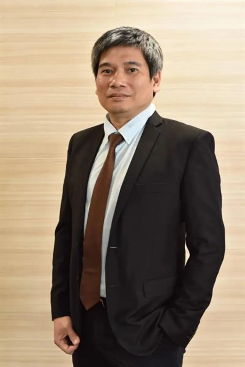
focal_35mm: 50
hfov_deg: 27.0
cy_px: 184
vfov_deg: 39.6
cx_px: 122
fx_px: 510
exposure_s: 1/13
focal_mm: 50
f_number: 8
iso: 2000
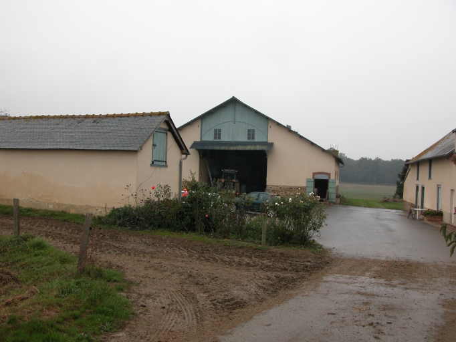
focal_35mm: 35
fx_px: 461
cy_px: 171
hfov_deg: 52.6
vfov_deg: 40.7
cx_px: 228
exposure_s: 1/111
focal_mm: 8.9
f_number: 3.5
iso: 100
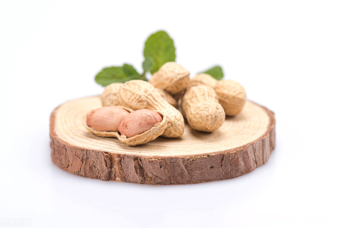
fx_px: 998
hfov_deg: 19.4
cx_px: 171
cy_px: 114
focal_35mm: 105
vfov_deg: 13.1
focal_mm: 105
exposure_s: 1/160
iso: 100
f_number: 13
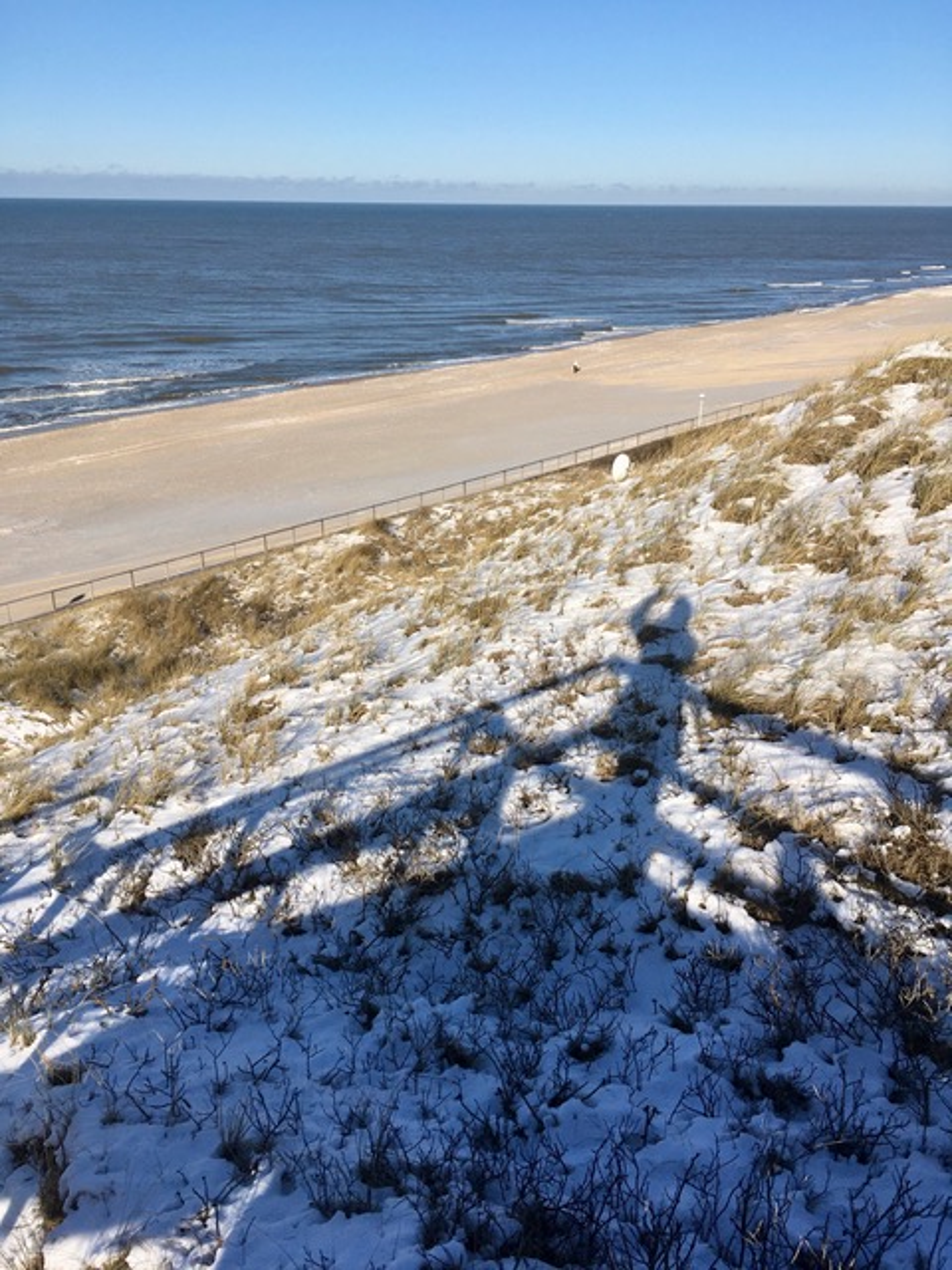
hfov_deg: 48.2
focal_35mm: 29
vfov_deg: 61.7
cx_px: 476
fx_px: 1063
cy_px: 635
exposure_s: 1/2331
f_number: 2.2
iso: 25
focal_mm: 4.15
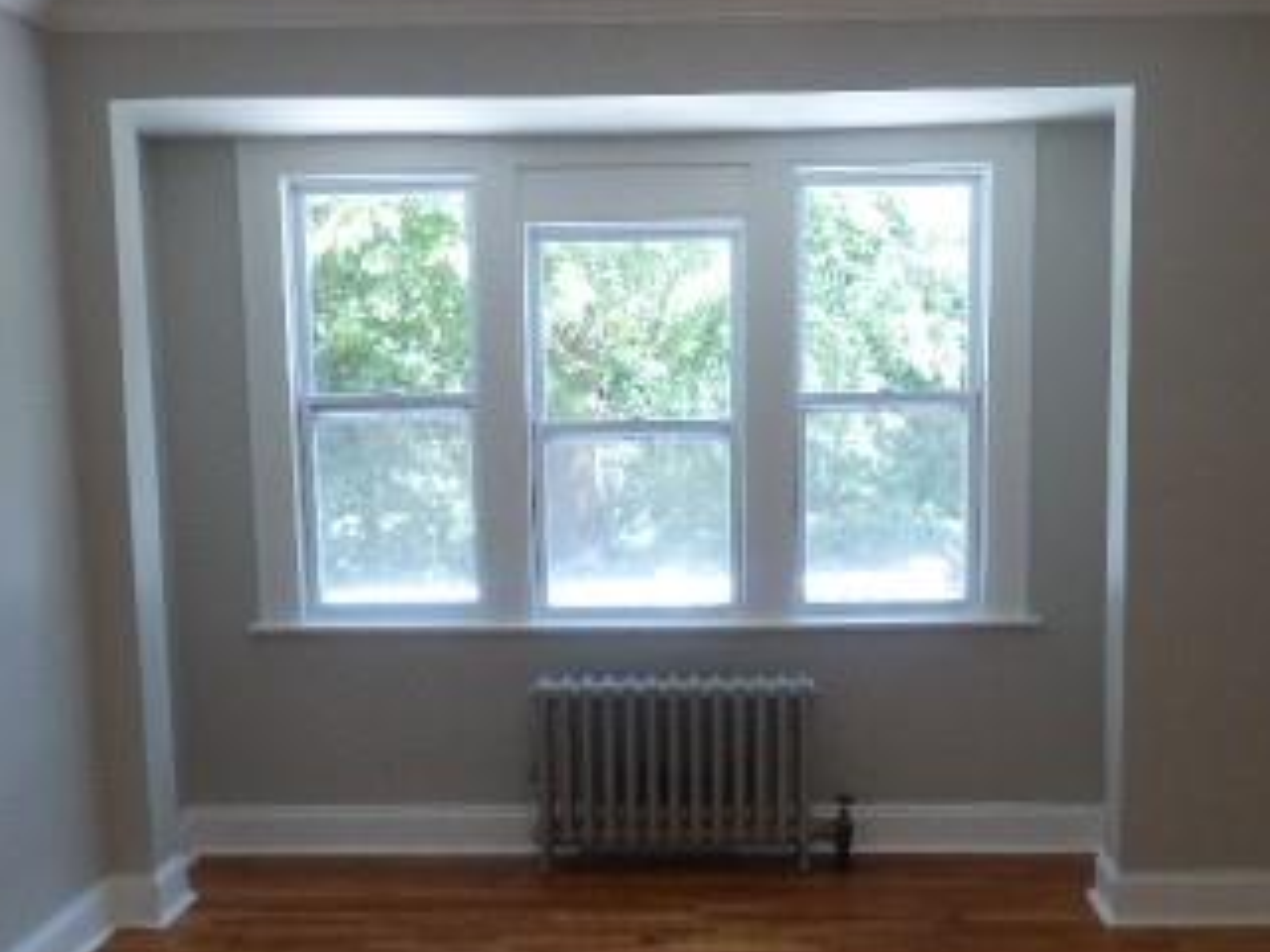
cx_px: 655
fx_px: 1468
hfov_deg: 46.8
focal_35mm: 40
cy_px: 571
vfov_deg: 35.8
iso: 250
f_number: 2.8
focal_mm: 3.58
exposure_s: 1/60
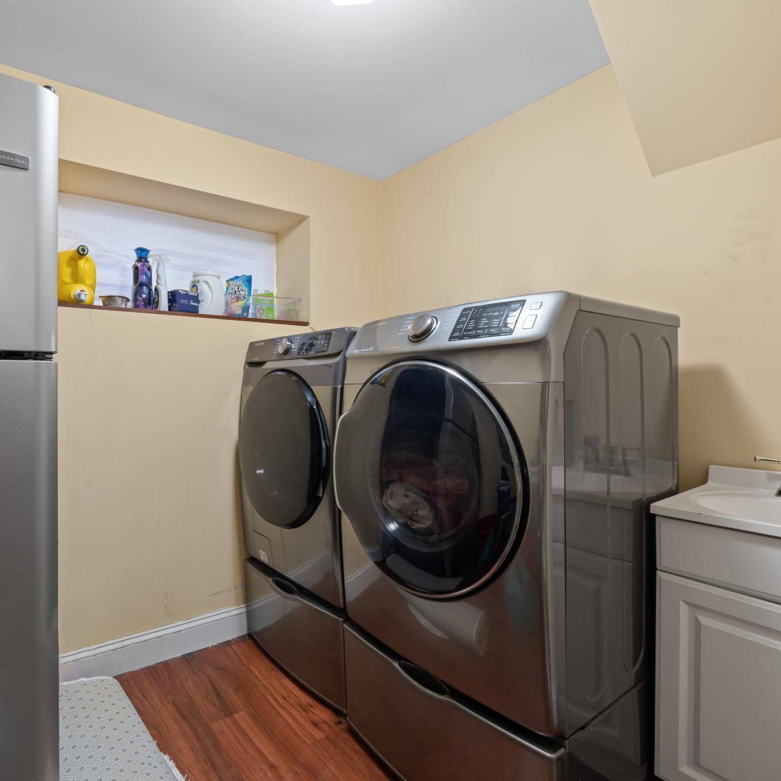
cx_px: 295
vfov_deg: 80.7
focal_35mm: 18
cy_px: 390
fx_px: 459
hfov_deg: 79.3
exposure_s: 1
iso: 200
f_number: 8
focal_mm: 14
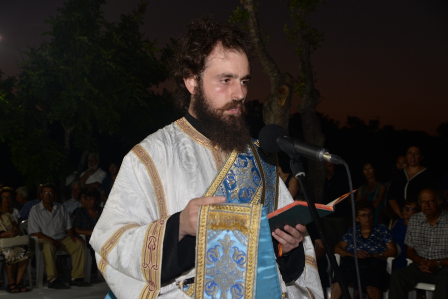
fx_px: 971
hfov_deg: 26.0
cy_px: 150
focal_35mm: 78
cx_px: 224
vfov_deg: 17.5
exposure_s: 1/60
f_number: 7.1
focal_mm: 78
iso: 1000
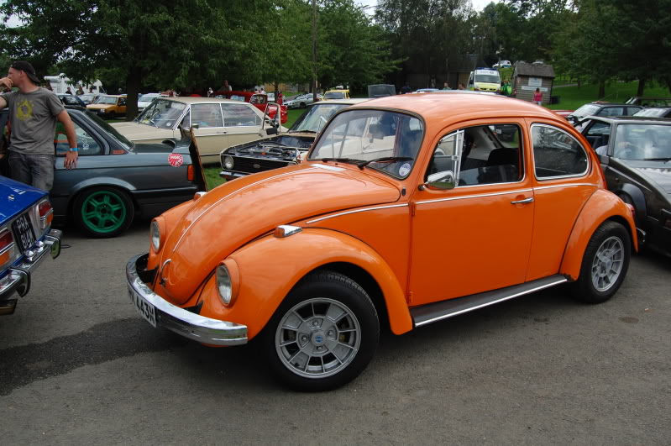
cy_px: 223
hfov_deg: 62.0
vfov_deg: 43.5
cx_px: 336
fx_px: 559
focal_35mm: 30
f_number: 8
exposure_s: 1/250
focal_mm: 20
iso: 200
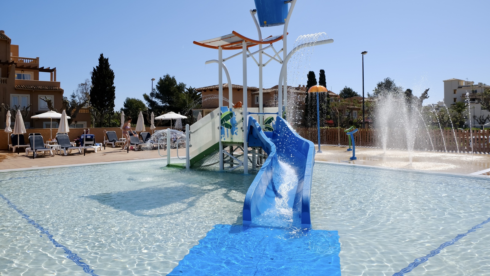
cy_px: 112
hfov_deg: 66.1
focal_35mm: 29
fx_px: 377
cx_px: 242
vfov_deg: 40.0
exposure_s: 1/850
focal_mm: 18
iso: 160
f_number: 5.6
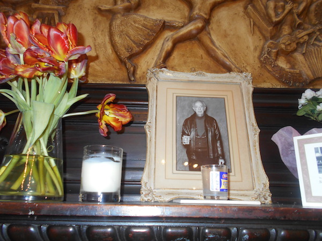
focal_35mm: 26
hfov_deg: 67.3
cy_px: 120
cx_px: 161
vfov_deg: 53.1
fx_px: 242
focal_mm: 4.6
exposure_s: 1/25
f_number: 3.2
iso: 200
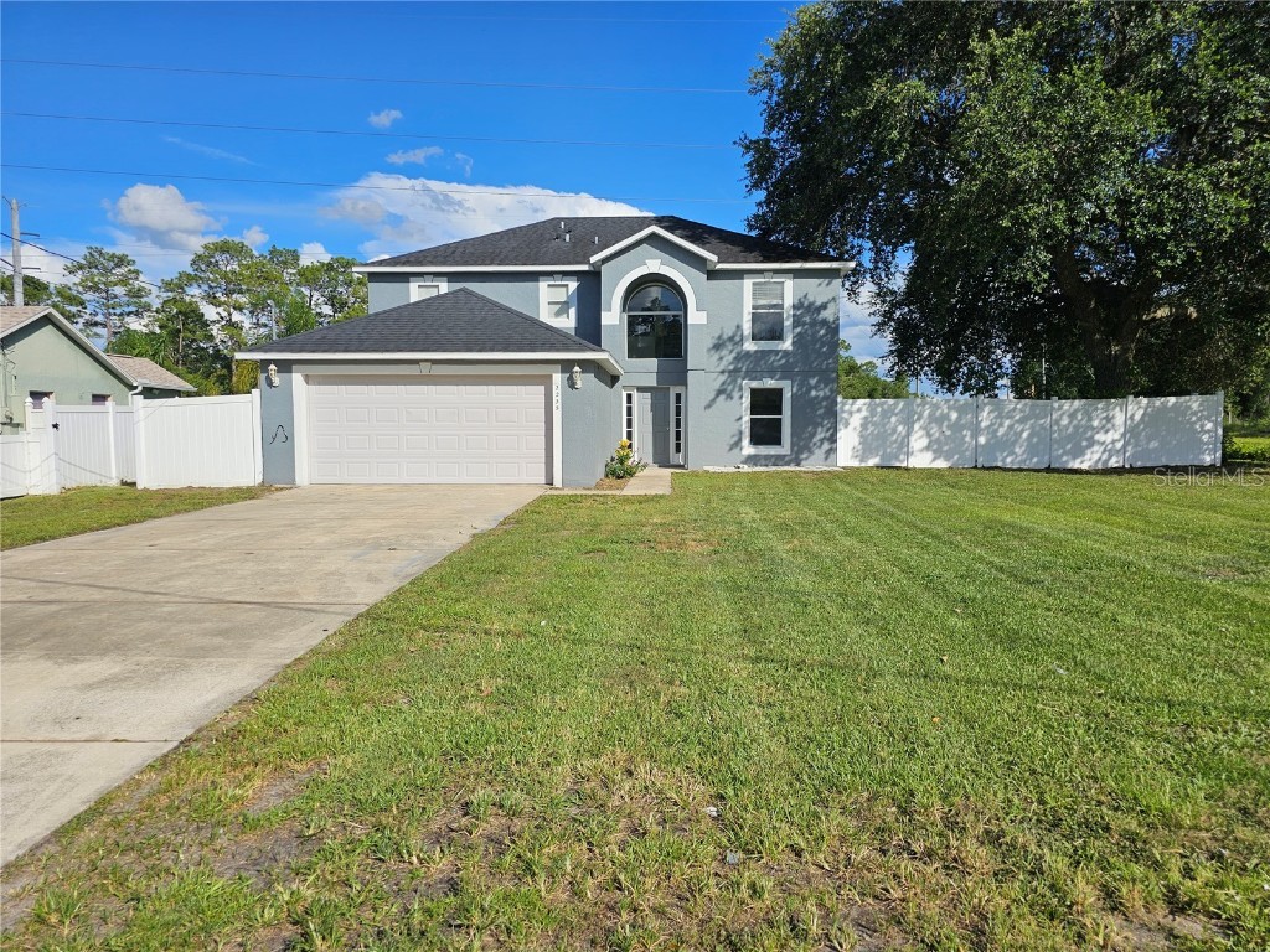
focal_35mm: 23
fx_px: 844
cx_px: 635
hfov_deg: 73.9
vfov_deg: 58.9
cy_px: 476
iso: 10
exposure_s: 1/1410
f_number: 1.7
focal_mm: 6.3
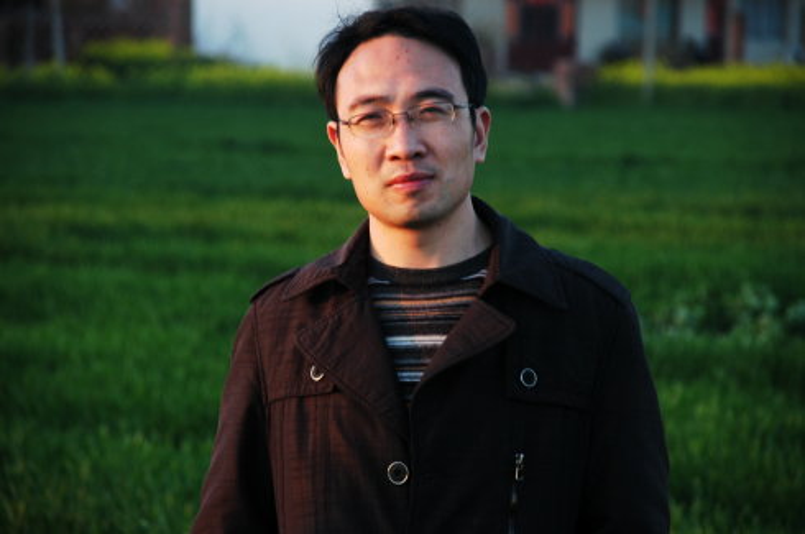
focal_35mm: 188
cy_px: 267
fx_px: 4186
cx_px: 402
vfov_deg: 7.3
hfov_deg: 11.0
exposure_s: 1/90
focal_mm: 125
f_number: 5.6
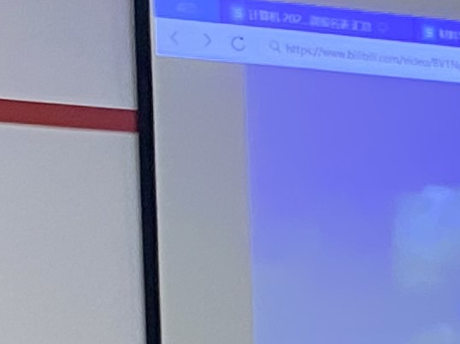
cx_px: 1272
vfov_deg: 7.3
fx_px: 2590
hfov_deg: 8.7
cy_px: 727
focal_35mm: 195
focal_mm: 4.25
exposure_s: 1/50
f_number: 1.8
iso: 100
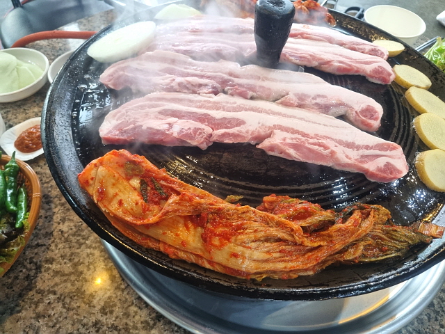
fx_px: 334
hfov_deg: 67.3
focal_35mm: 26
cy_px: 167
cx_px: 222
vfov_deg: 53.1
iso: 400
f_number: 1.8
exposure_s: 1/40
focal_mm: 5.4
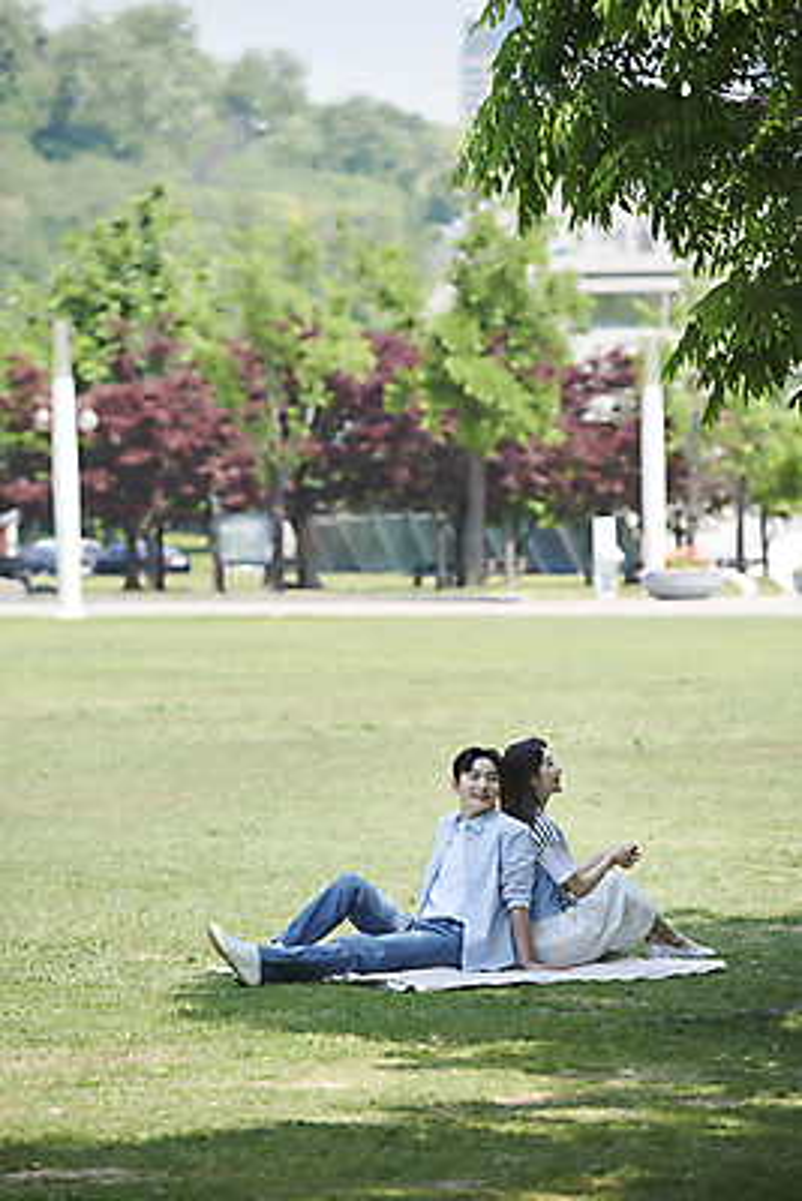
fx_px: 5175
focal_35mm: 155
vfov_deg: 13.2
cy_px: 600
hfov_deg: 8.9
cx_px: 401
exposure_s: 1/320
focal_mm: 155
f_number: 4
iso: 125
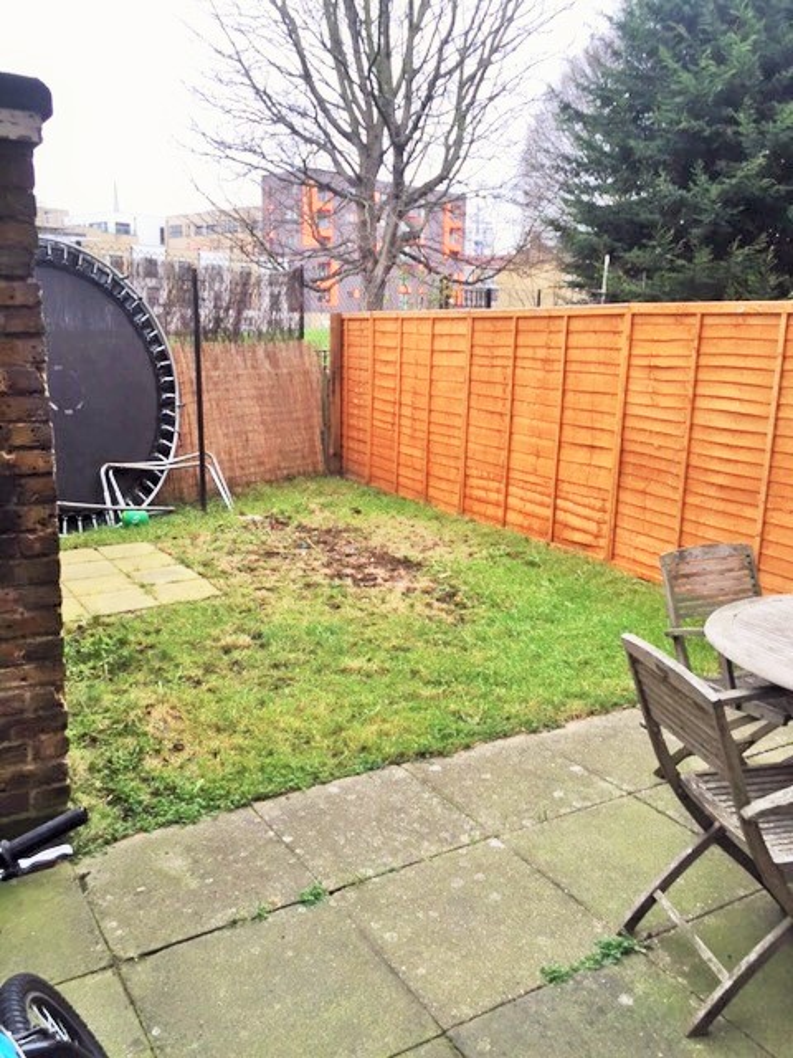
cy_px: 529
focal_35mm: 29
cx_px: 396
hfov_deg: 48.2
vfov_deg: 61.7
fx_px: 886
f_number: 2.2
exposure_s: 1/100
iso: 32
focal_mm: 4.15
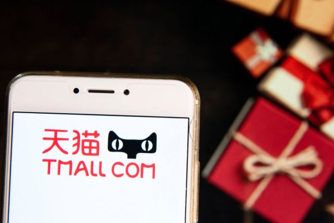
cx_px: 167
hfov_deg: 28.8
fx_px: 650
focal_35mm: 70
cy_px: 112
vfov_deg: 19.5
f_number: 9
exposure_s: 1/60
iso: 1250
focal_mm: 70
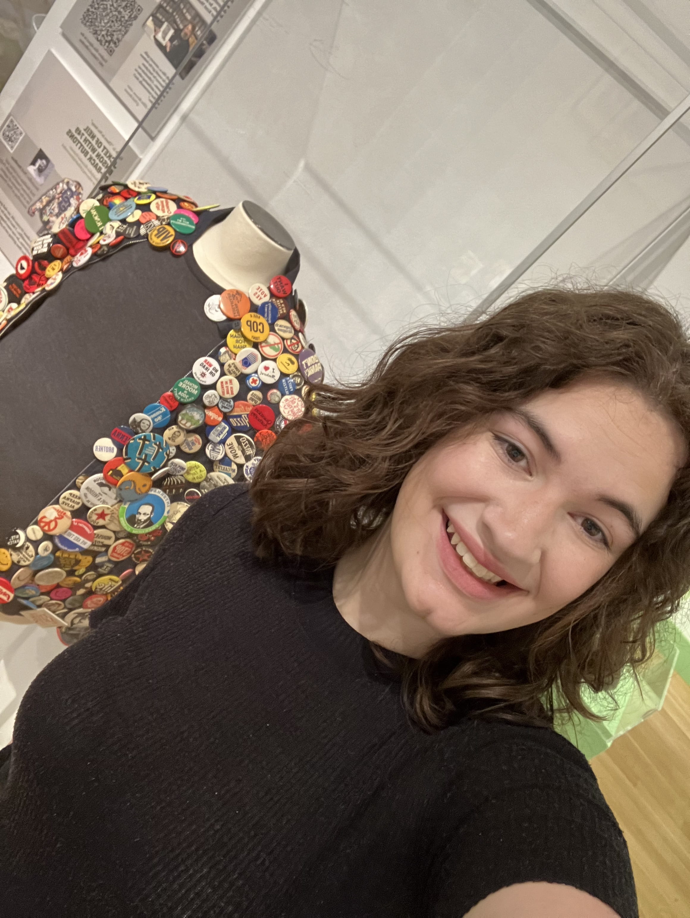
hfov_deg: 44.2
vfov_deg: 56.8
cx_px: 345
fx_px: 850
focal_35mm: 32
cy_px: 459
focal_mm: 2.87
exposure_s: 1/40
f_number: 2.2
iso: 250
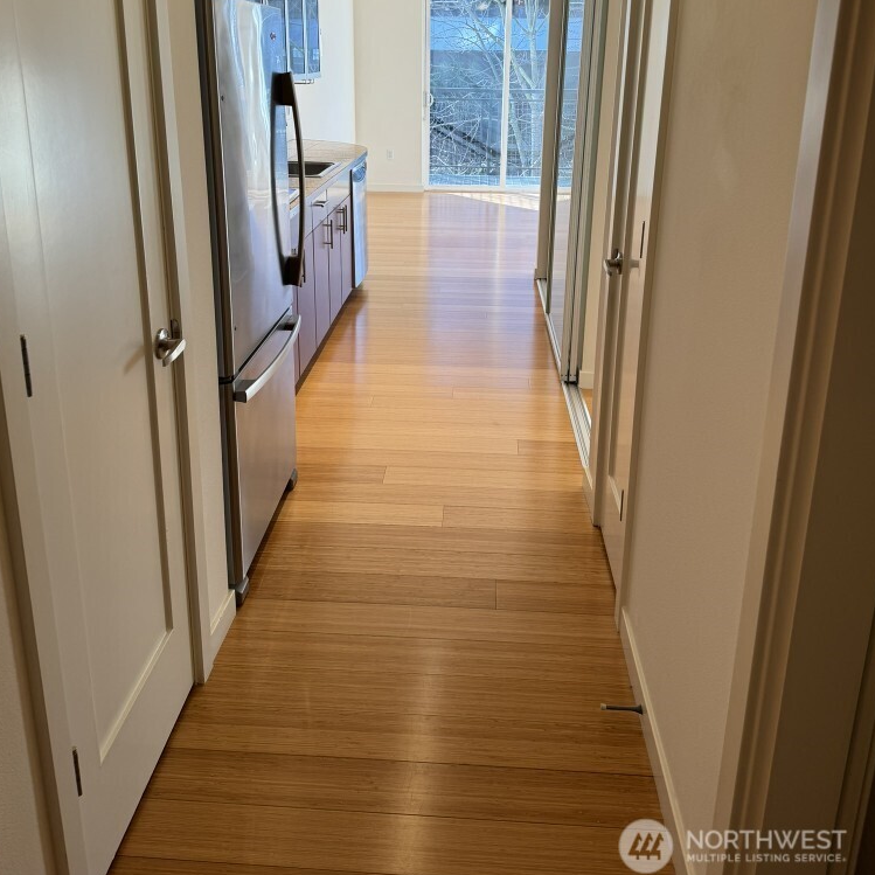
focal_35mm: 29
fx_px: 829
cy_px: 290
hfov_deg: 55.6
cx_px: 432
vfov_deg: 54.5
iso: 64
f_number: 1.78
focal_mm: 6.86
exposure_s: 1/120
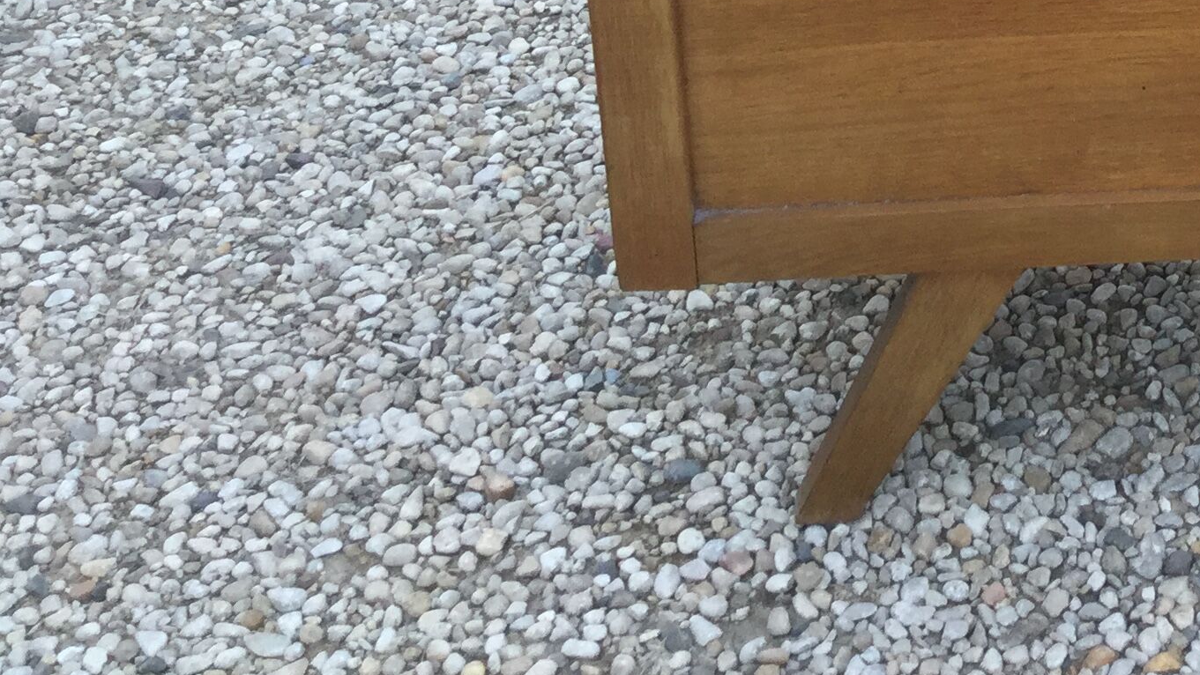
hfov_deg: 24.1
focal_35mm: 81
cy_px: -400
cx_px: 1396
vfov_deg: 13.8
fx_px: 2578
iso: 40
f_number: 2.4
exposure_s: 1/100
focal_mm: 3.3
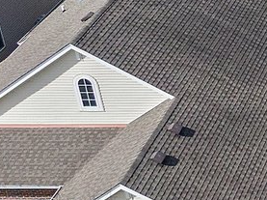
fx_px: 963
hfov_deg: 13.3
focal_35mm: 125
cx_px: 559
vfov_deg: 11.7
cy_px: -8
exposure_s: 1/2000
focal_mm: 4.39
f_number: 2.8
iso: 100
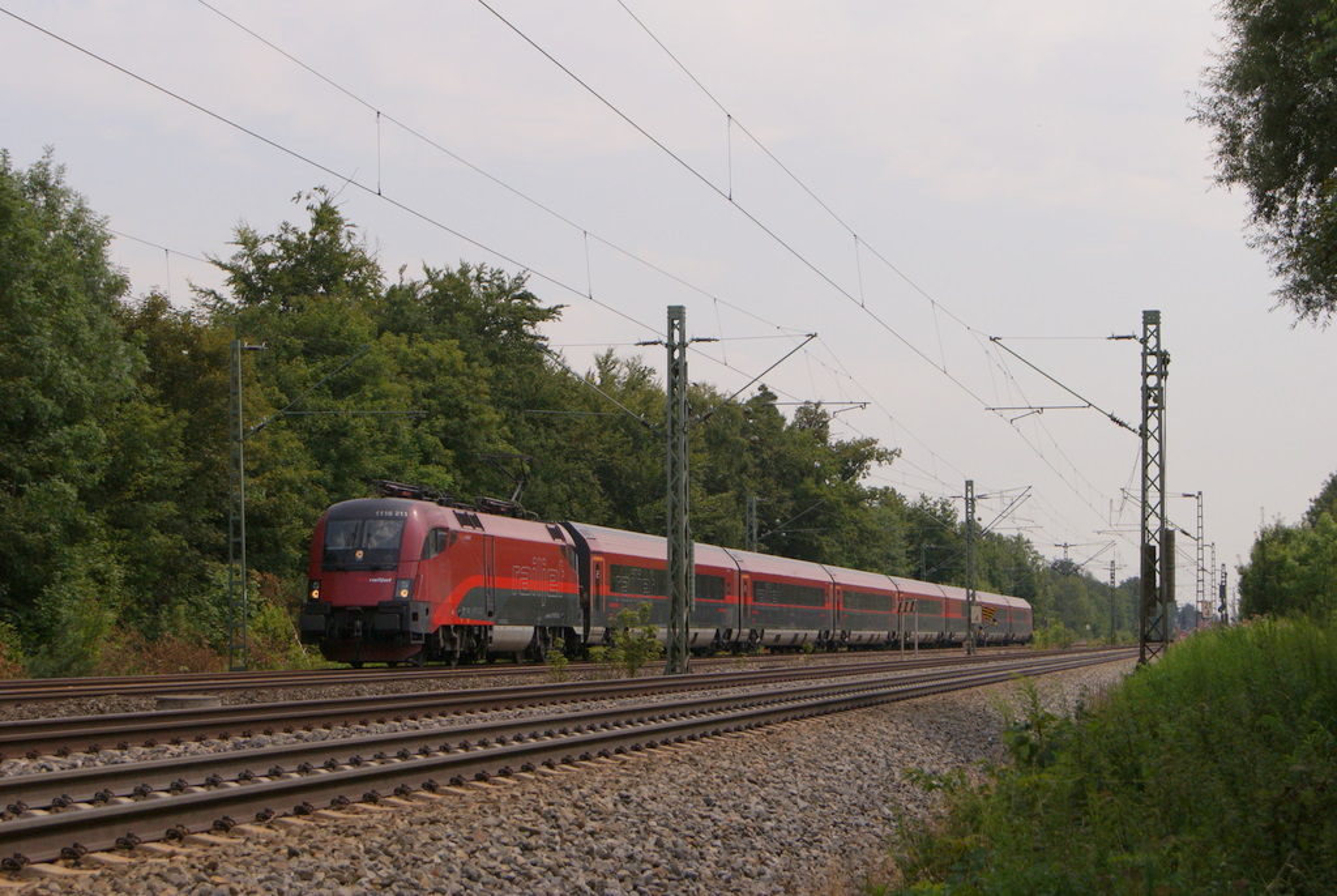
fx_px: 3068
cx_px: 668
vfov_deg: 16.6
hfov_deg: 24.6
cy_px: 448
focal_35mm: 82
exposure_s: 1/1000
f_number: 10
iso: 200
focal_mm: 55
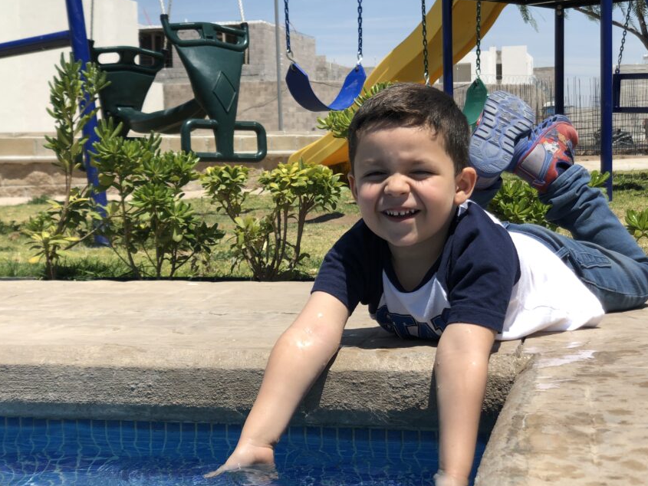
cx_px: 314
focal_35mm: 63
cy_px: 223
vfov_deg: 23.3
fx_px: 1180
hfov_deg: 30.7
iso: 16
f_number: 2.4
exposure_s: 1/1043
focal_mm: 6
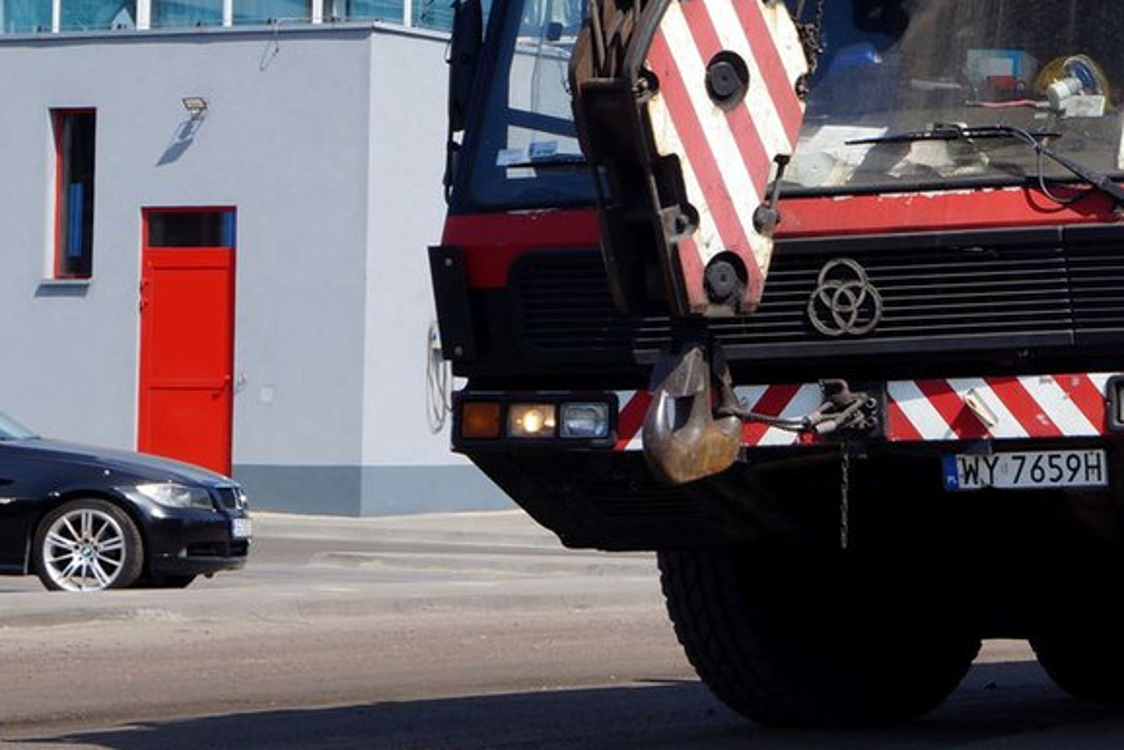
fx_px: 4374
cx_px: 1089
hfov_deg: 14.4
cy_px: 56
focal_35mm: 140
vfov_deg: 9.8
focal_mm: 45
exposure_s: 1/125
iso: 100
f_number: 13
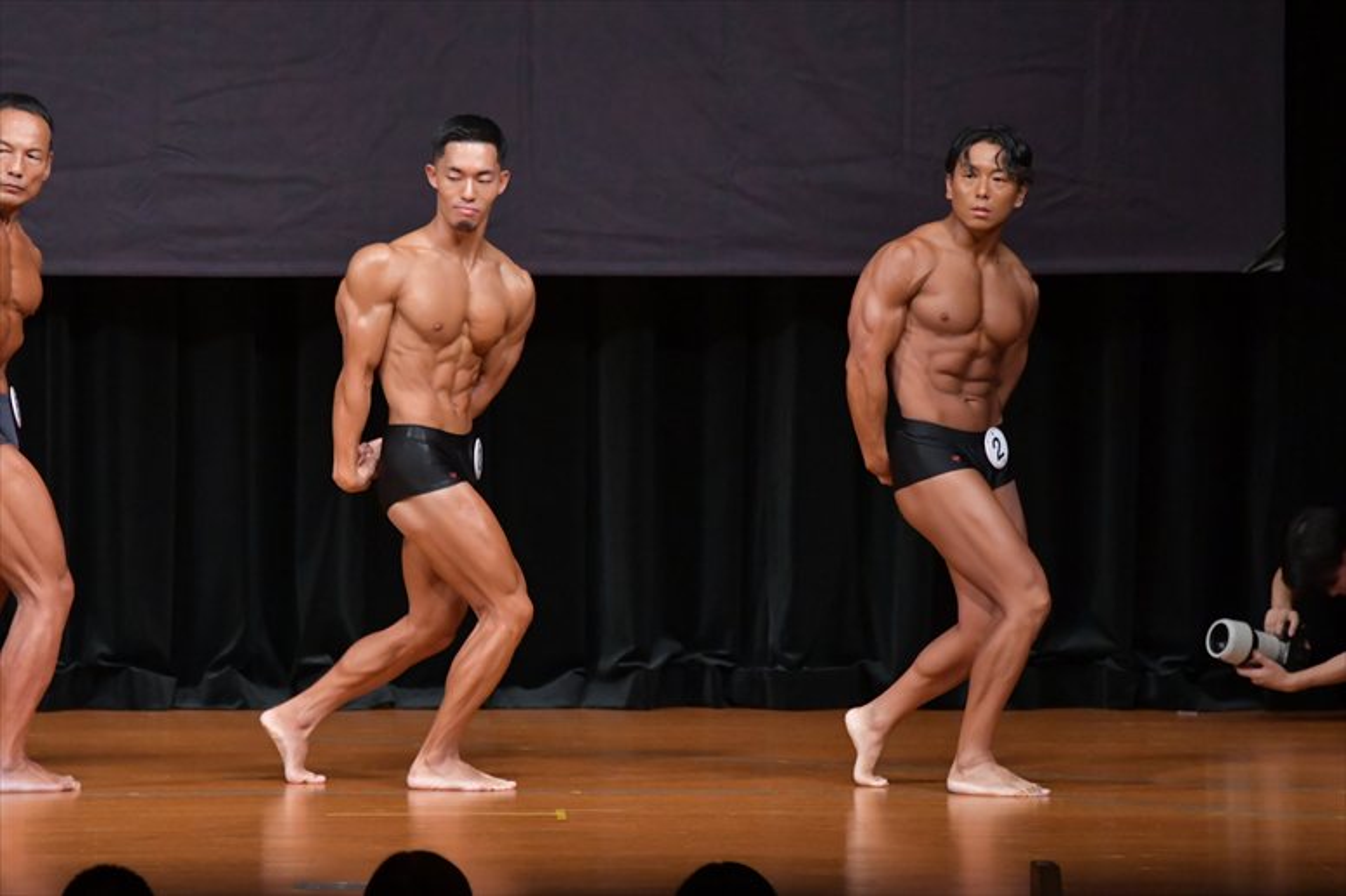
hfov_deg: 7.2
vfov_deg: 4.8
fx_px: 10651
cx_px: 673
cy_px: 448
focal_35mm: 285
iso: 5000
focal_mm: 190
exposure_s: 1/400
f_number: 5.6
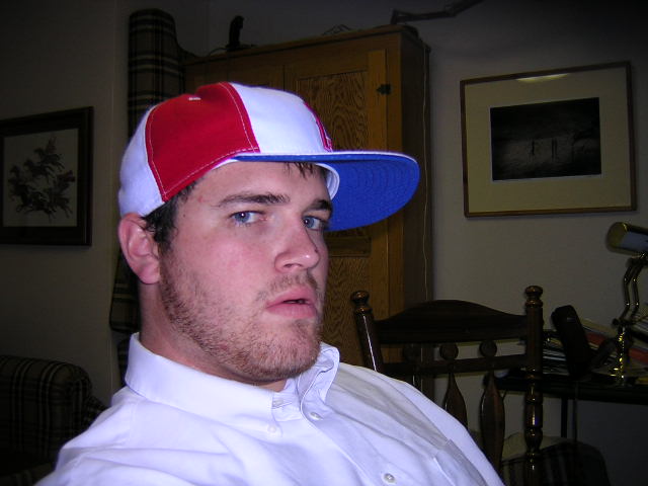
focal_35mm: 36
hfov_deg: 51.4
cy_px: 243
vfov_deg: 39.7
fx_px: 674
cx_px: 324
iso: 100
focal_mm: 4.7
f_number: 2.6
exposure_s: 1/60.1
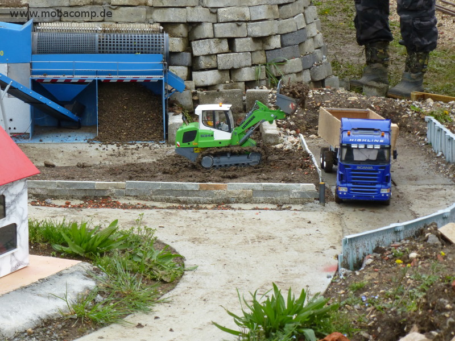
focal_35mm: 131
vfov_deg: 11.3
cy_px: 170
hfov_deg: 15.1
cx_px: 228
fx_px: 1722
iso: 320
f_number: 5.2
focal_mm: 23.4
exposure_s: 1/320
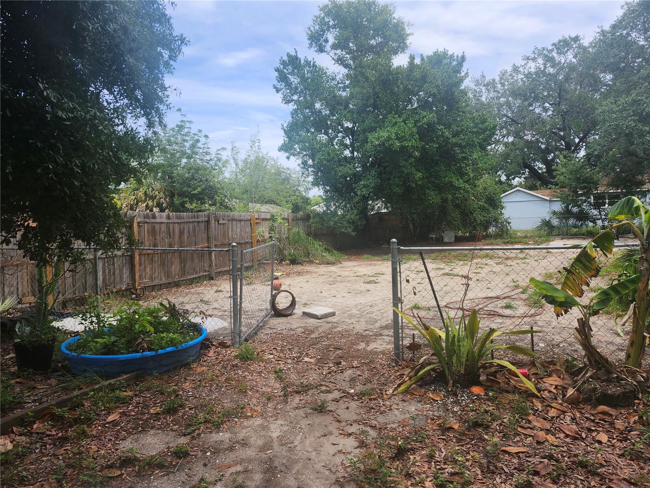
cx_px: 325
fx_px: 432
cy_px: 244
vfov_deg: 58.9
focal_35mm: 23
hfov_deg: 73.9
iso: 25
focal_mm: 5.54
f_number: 1.8
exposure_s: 1/1114
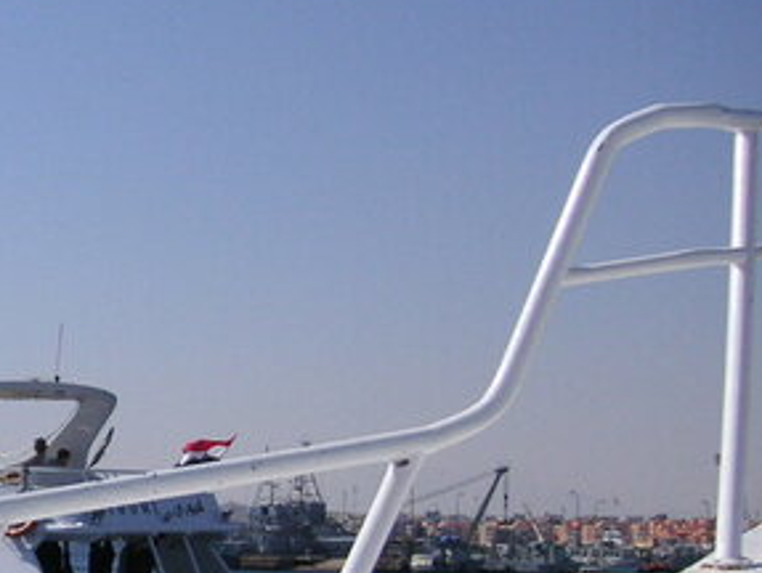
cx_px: -260
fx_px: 2270
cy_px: 398
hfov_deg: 17.7
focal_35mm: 103
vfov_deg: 14.4
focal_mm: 6.1
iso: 50
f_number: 6.7
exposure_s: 1/350
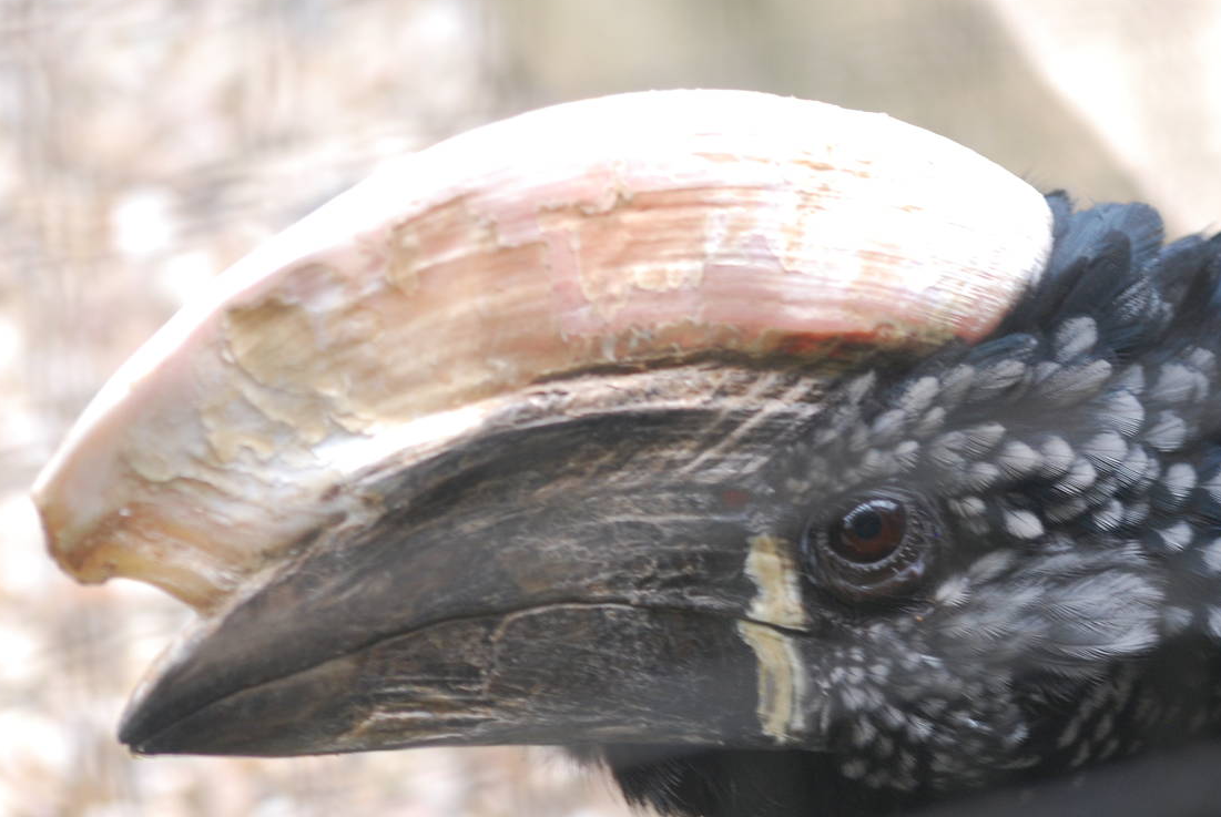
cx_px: 811
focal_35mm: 266
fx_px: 9032
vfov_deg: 5.2
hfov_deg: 7.7
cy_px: 444
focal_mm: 122
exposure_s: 1/100
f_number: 4.2
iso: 400
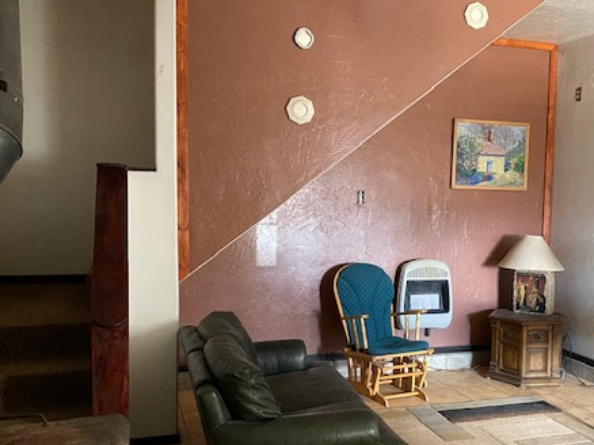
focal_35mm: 38
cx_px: 374
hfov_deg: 48.5
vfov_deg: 37.6
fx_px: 652
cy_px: 254
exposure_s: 1/30
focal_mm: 4.25
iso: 500
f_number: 1.8
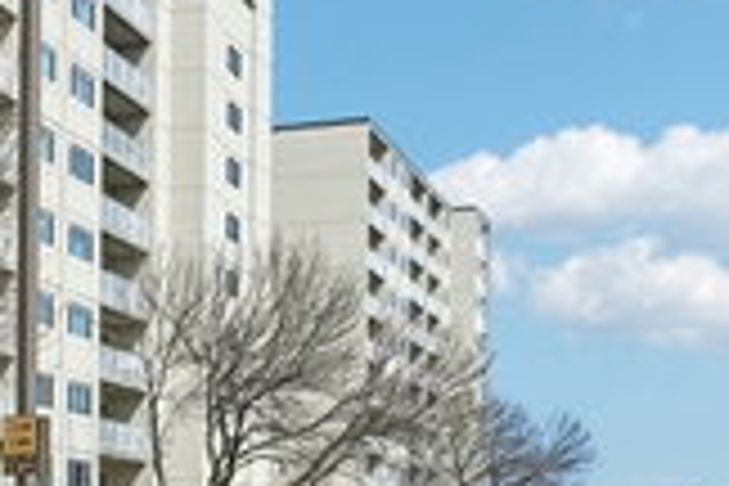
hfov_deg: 21.7
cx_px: -256
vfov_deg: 16.0
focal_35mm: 83
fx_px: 1681
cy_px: -32
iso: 400
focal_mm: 28
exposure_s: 1/2000
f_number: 8
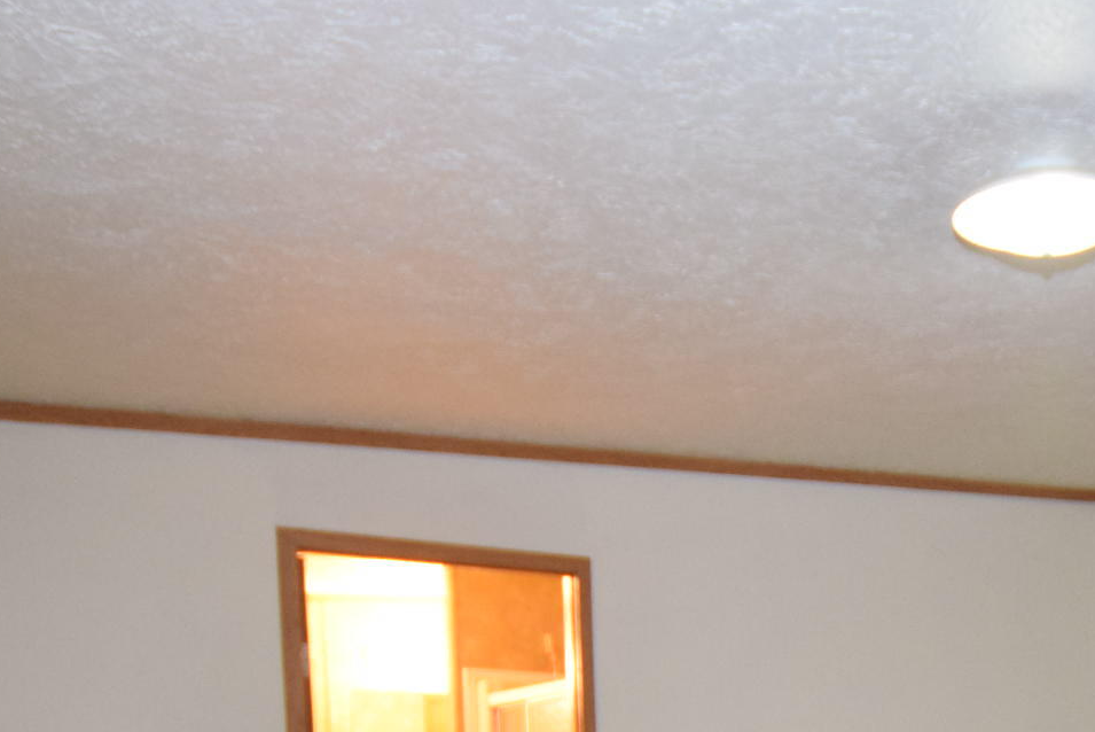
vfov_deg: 24.5
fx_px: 1430
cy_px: 989
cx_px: 1038
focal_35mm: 47
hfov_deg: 38.3
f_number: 3.5
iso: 1250
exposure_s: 1/60
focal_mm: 10
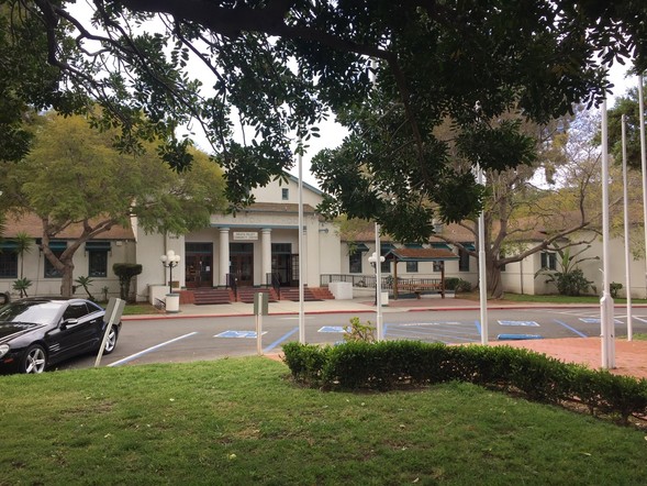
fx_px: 542
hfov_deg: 61.6
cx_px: 324
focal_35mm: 29
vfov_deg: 48.2
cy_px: 243
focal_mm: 4.15
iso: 32
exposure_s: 1/356
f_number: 2.2
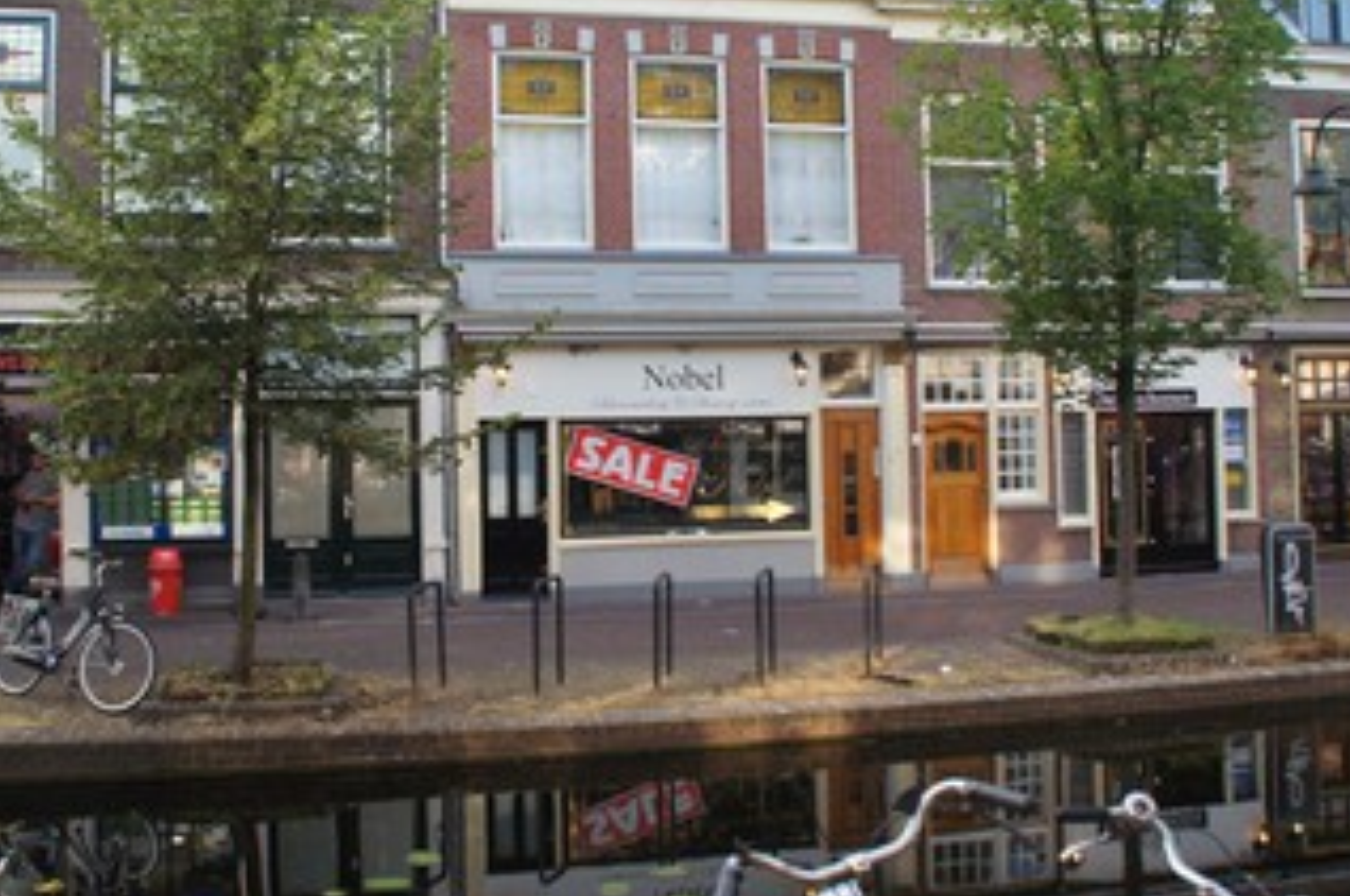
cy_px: 329
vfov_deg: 33.9
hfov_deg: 49.6
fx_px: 1460
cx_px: 628
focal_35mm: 39
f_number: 5
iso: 100
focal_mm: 18
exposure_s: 1/60
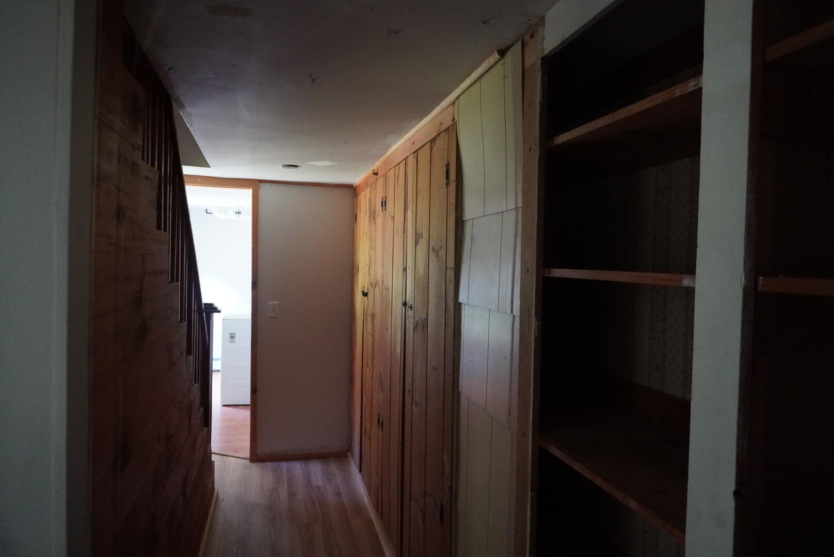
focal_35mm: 24
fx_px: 556
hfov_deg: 73.7
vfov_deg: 53.2
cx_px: 417
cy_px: 278
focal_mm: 16
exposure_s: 1/160
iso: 5000
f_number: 3.5
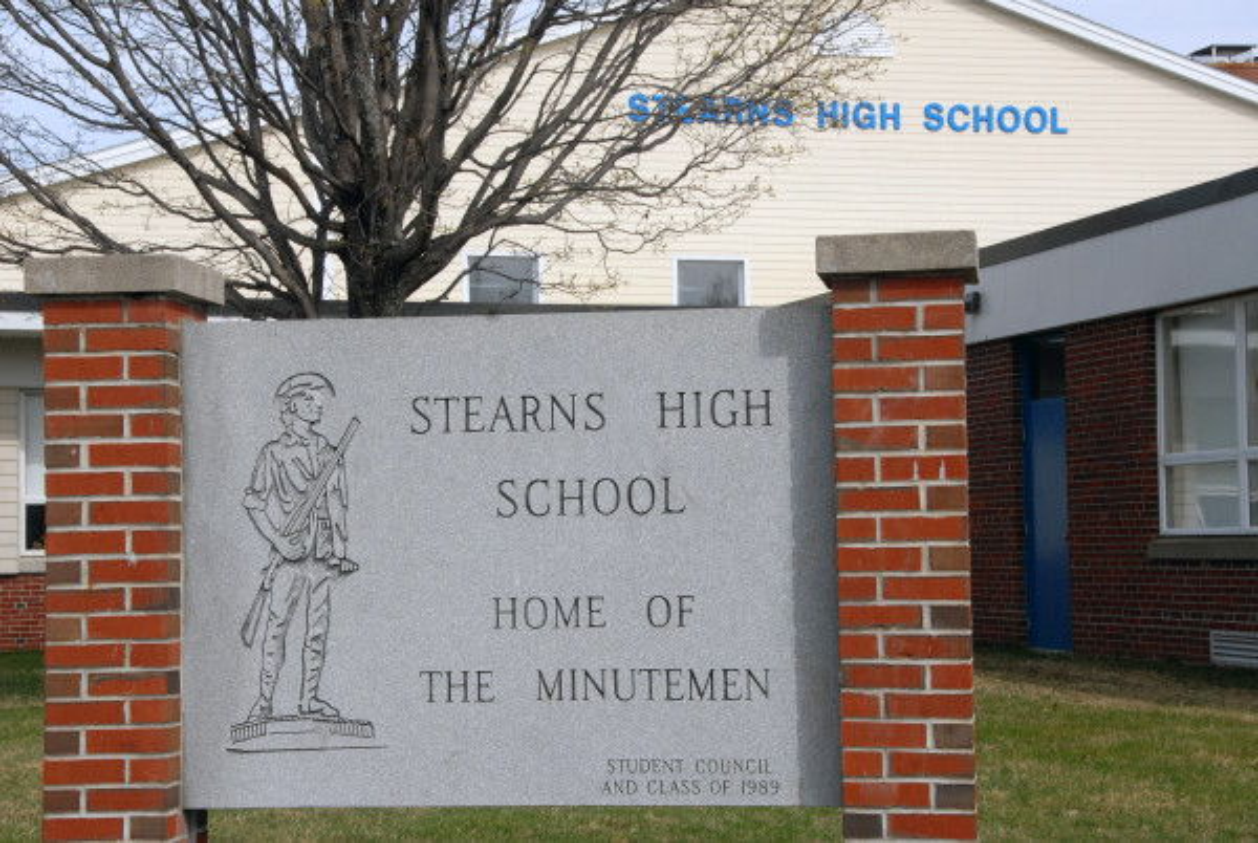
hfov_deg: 28.0
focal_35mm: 72
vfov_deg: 19.0
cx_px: 629
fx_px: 2520
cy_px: 422
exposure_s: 1/320
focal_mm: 48
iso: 400
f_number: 16
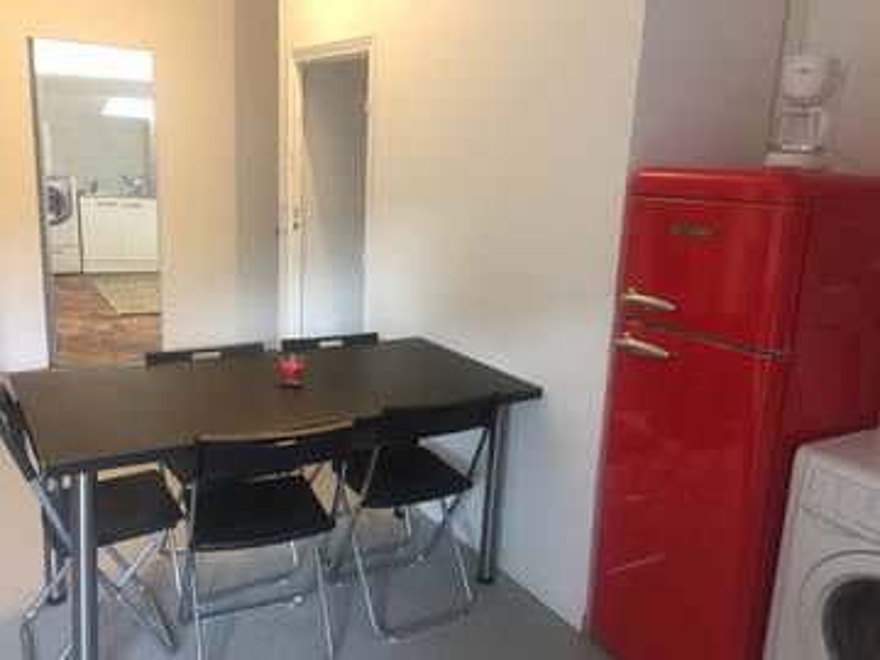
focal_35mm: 29
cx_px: 440
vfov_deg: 48.2
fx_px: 737
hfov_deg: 61.7
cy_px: 330
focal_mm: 4.15
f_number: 2.2
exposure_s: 1/33
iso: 250
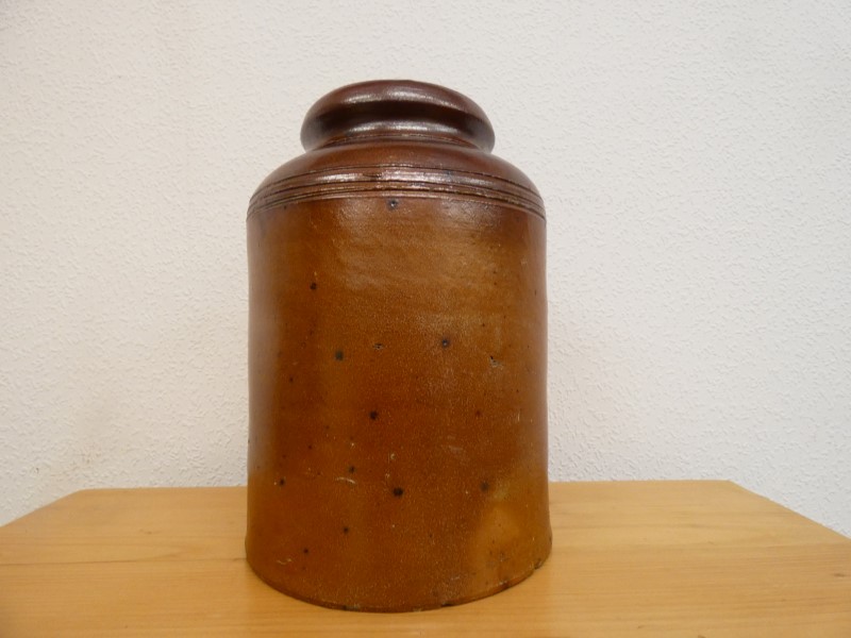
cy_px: 319
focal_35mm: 20
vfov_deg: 66.0
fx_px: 492
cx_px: 426
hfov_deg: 81.7
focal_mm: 3.6
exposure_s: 1/60
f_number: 2.8
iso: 200
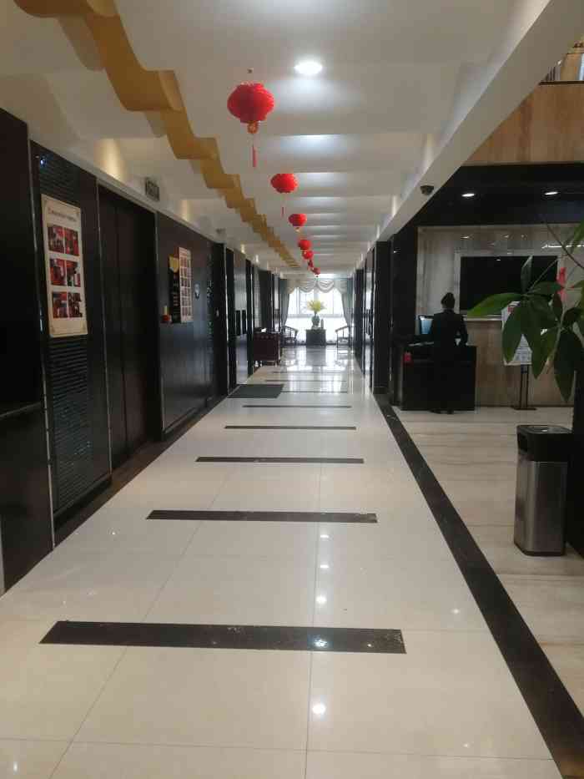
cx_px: 292
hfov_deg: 51.4
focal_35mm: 27
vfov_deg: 65.3
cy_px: 390
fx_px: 607
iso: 200
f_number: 2.2
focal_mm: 3.95
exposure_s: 1/33.3
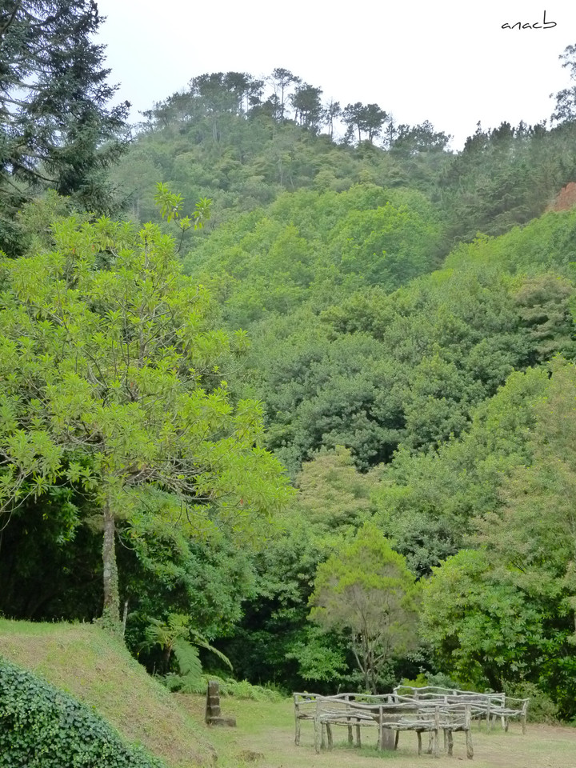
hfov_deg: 29.7
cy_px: 384
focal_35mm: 49
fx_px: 1087
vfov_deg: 38.9
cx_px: 288
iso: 400
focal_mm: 8.7
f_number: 3.6
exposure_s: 1/125
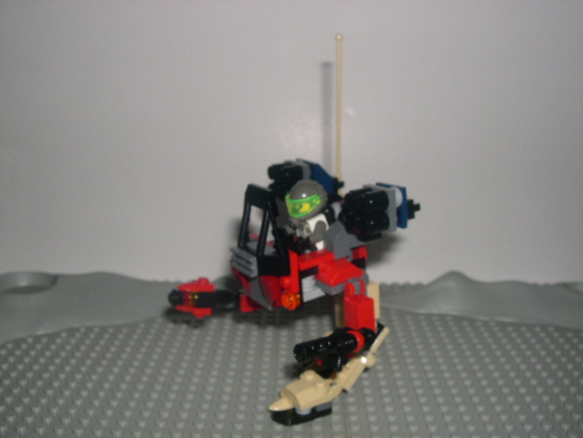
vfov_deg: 37.7
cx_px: 292
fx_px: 640
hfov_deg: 49.0
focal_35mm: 38
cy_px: 219
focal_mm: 8
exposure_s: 1/60
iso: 100
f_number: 7.6
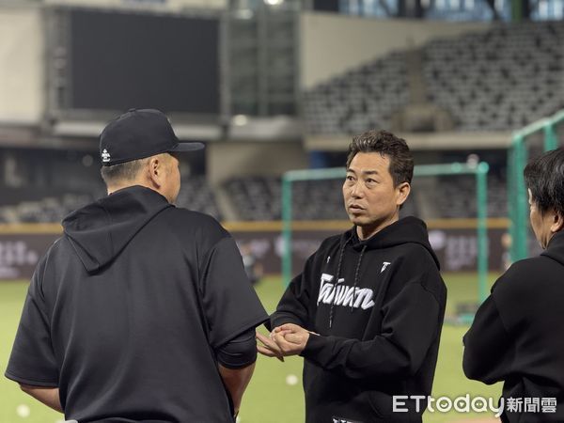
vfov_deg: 12.3
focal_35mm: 120
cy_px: 212
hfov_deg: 16.4
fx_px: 1955
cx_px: 282
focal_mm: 15.66
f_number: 2.8
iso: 400
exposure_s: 1/120
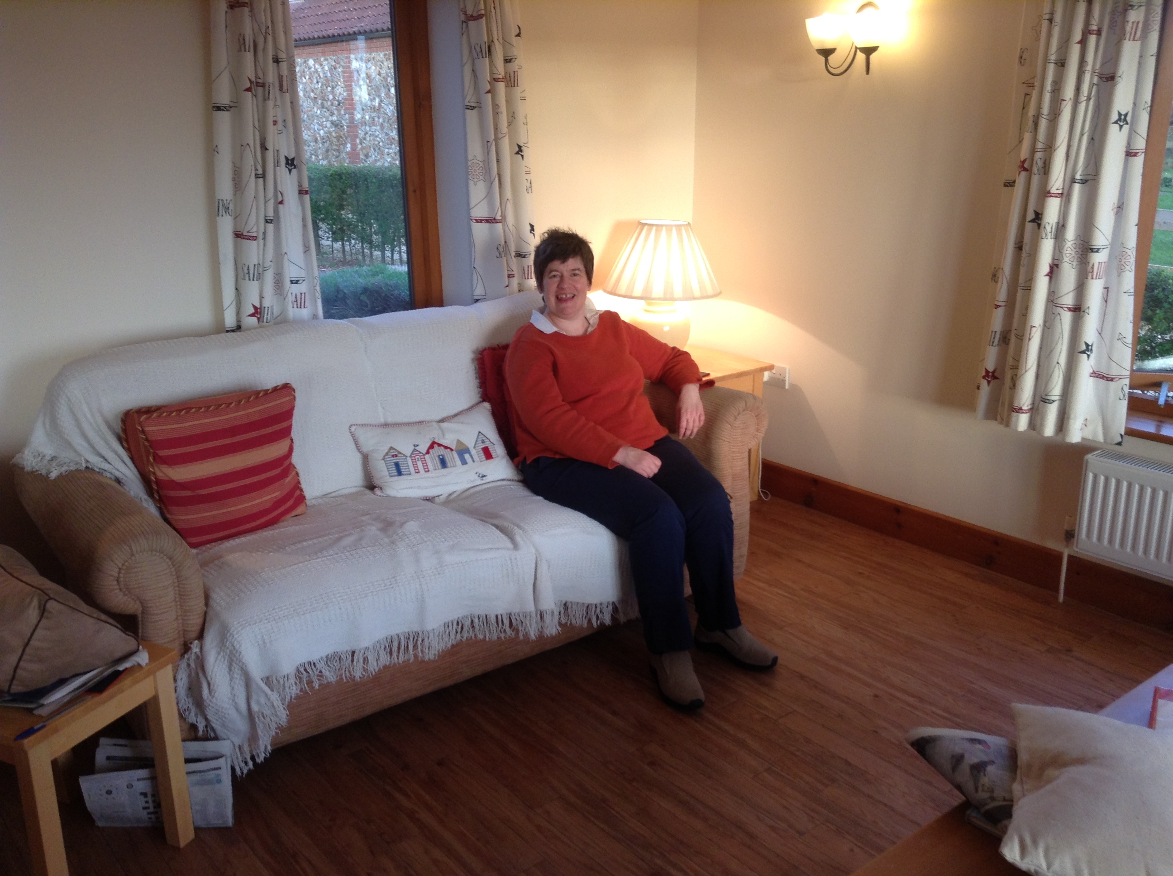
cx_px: 586
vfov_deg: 42.8
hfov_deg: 55.4
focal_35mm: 33
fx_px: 1117
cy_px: 438
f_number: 2.4
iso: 50
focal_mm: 3.3
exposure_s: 1/24
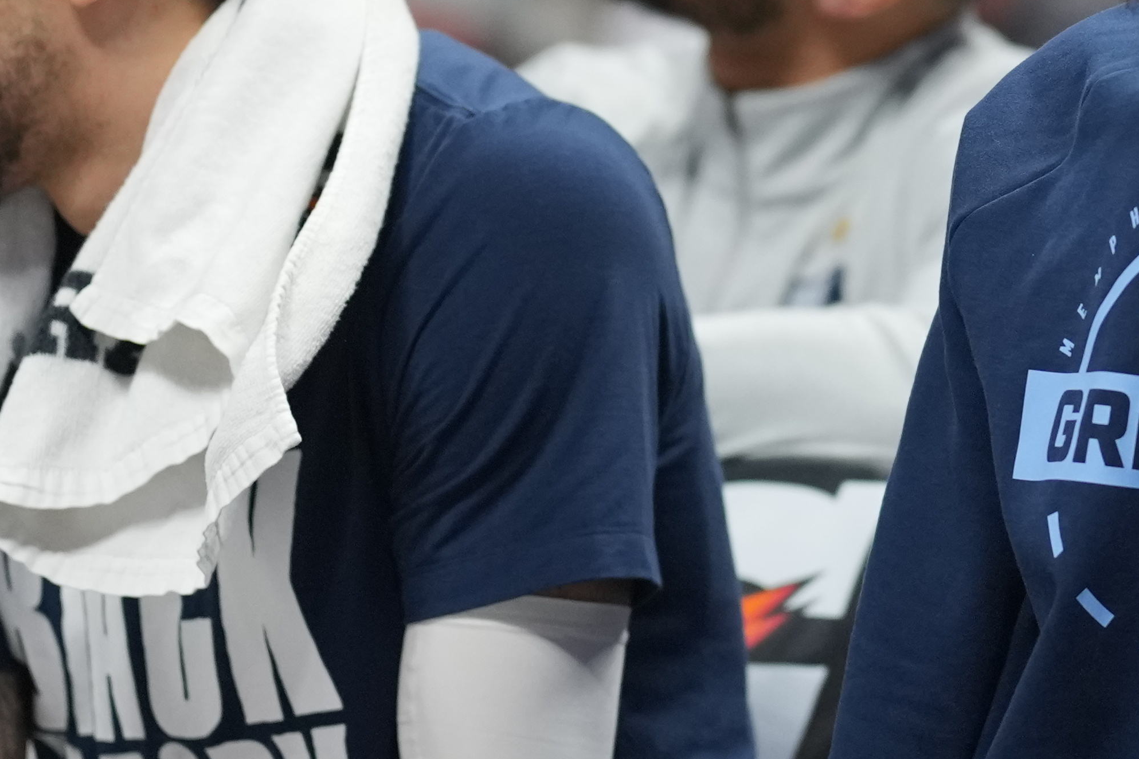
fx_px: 11356
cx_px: 1003
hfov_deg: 5.7
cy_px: 194
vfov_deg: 3.8
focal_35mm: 359
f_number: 1.4
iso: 1250
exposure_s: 1/2000
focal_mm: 85
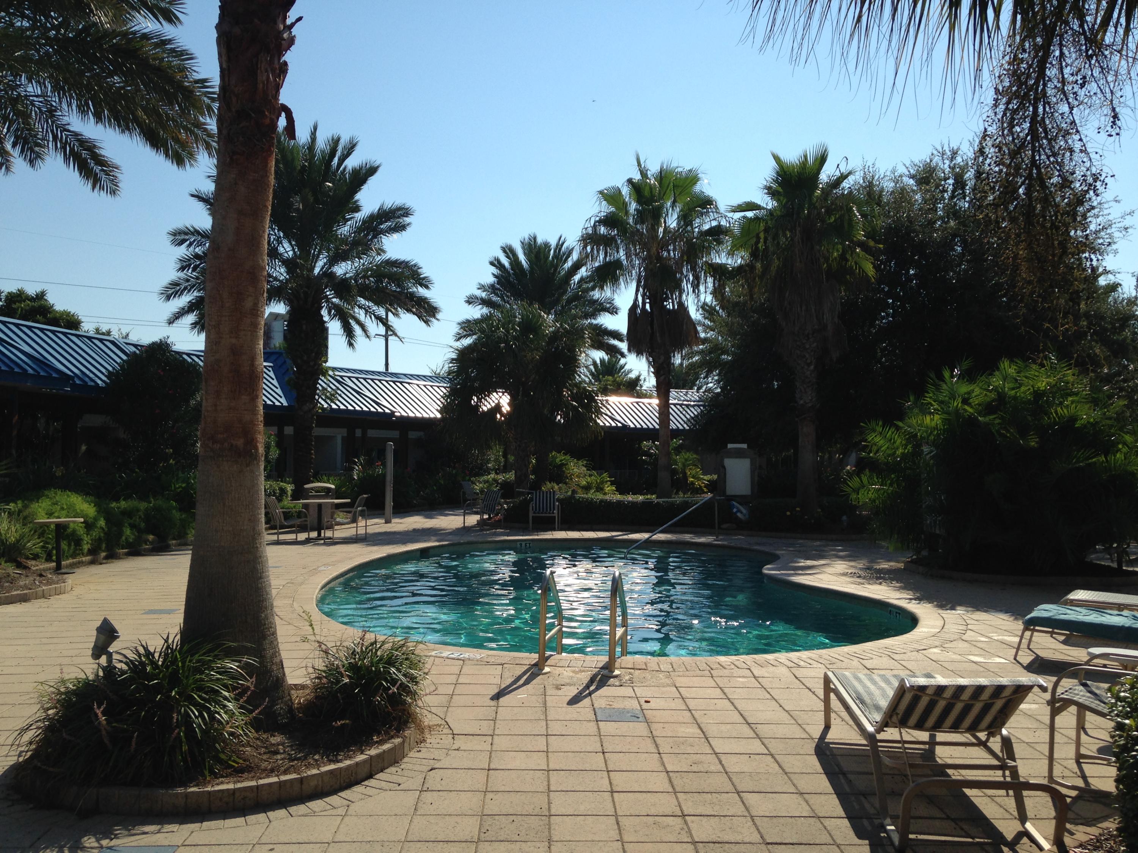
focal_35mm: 33
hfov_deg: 55.4
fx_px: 1085
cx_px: 569
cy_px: 426
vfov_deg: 42.9
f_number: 2.4
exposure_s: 1/2262
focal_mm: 4.12
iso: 50
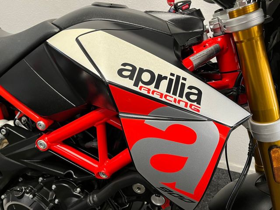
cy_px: 105
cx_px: 140
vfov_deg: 53.1
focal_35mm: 26
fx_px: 210
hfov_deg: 67.3
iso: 125
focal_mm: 5.1
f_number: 1.6
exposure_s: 1/50
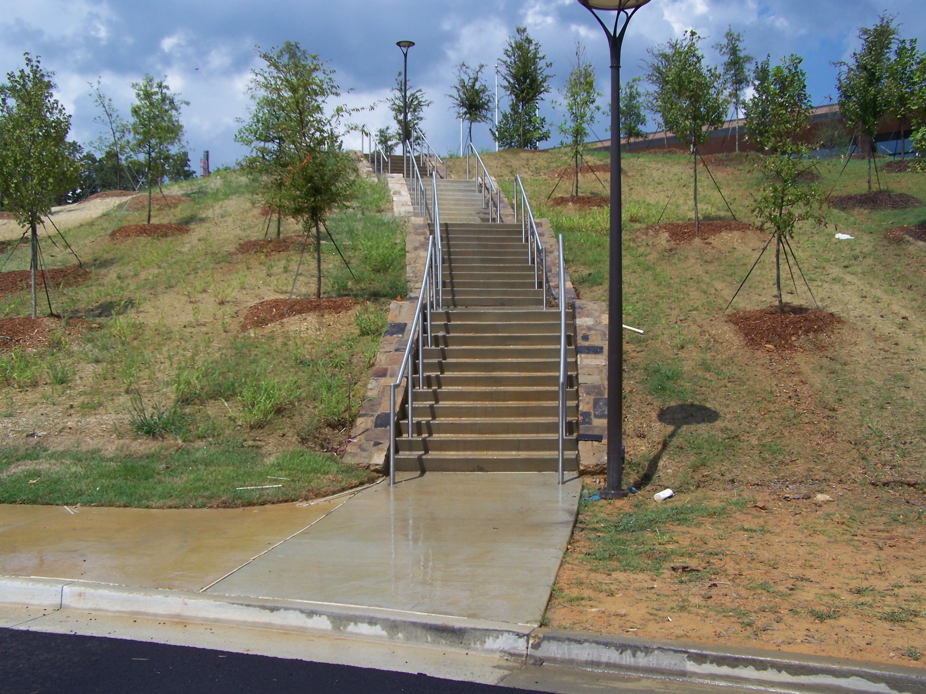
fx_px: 1017
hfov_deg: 49.0
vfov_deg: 37.7
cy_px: 347
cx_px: 463
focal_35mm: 38
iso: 64
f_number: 4
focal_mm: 6.3
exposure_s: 1/1000
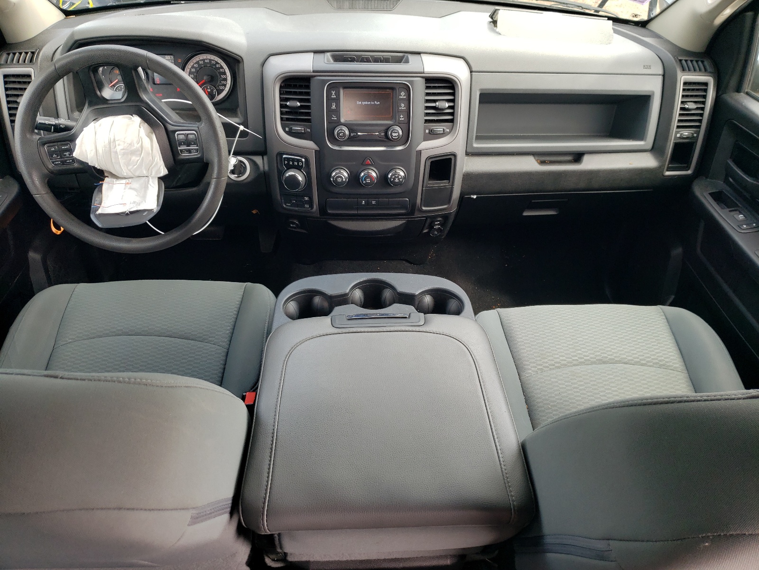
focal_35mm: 26
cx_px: 380
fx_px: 570
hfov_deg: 67.3
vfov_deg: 53.1
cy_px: 285
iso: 50
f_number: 1.5
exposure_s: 1/189
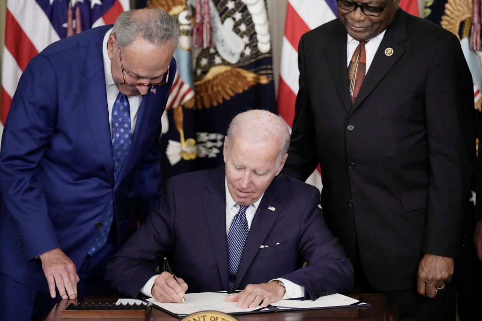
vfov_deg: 7.4
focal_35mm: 185
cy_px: 160
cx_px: 241
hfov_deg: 11.1
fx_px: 2477
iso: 5000
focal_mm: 185
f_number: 4
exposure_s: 1/250
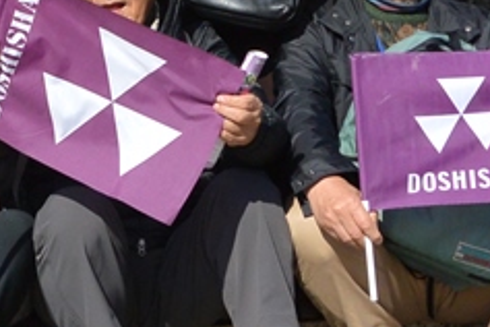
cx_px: -148
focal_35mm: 117
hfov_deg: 16.5
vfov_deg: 11.3
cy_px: -127
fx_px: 1592
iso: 160
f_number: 6.3
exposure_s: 1/1250
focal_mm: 10
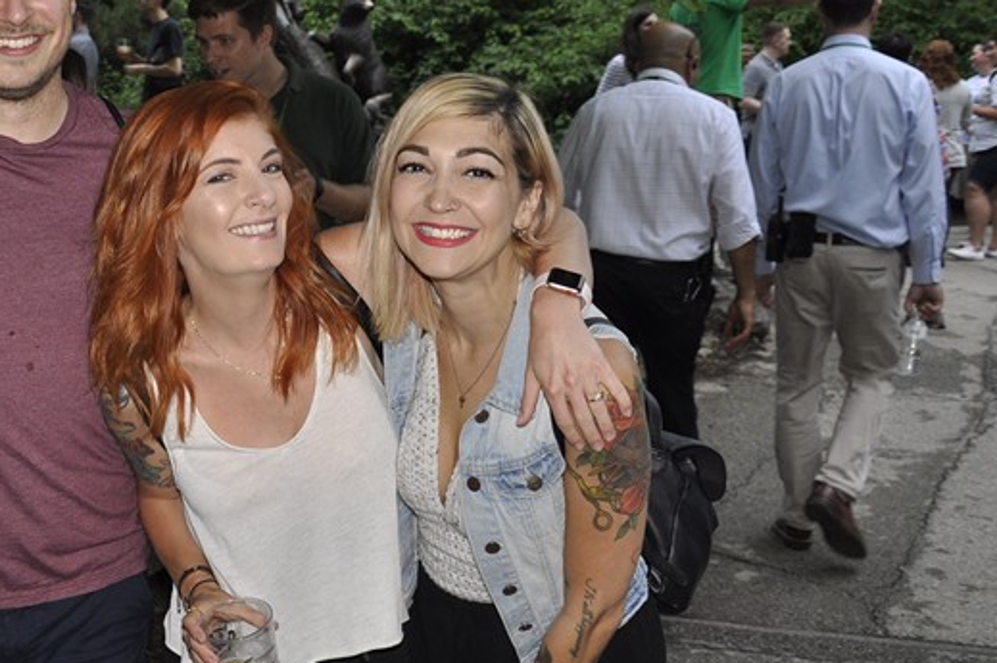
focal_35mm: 52
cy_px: 281
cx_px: 115
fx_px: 1439
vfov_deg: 25.9
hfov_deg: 36.1
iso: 400
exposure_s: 1/60
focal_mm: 18
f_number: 3.5
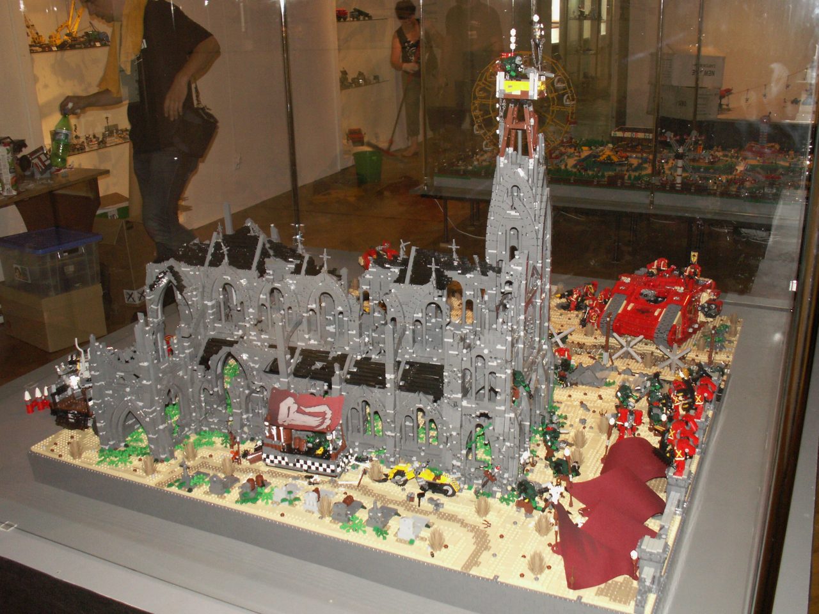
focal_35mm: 35
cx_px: 410
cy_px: 307
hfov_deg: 52.6
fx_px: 828
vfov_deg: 40.7
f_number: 2.8
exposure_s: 1/60
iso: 160
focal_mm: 5.86
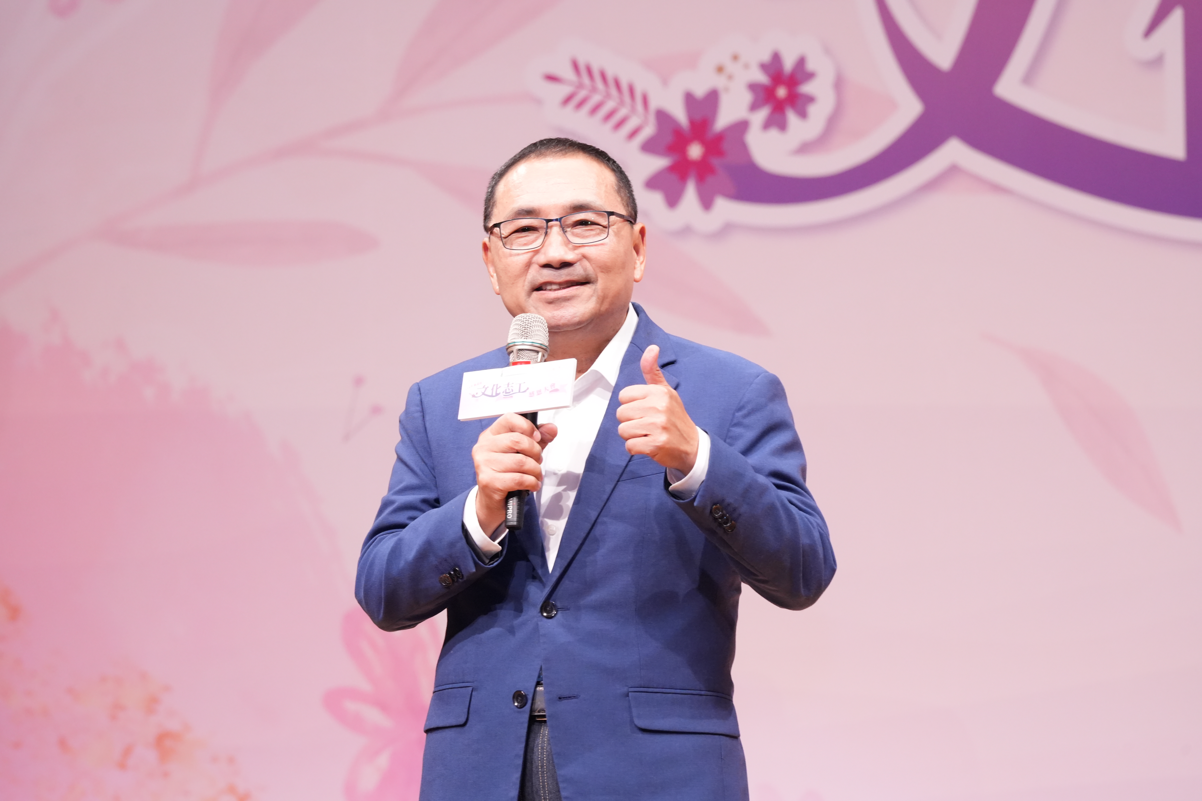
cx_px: 601
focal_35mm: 200
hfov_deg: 10.3
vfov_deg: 6.9
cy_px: 400
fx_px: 6677
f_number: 8
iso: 4000
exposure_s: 1/100
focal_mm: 200
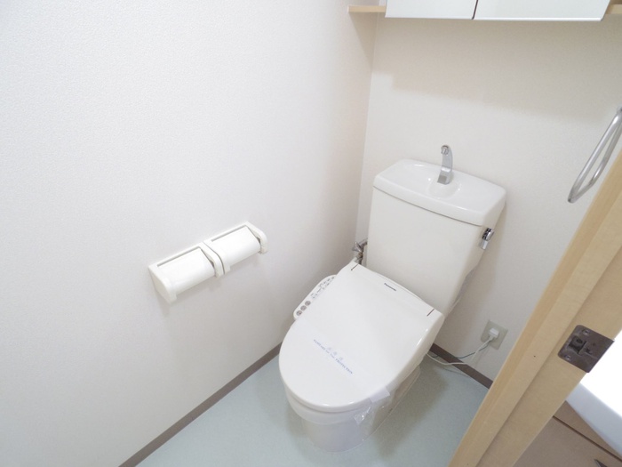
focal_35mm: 18
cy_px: 234
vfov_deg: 71.6
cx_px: 311
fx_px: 323
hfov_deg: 87.8
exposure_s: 1/20
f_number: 3.7
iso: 800
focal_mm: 3.9
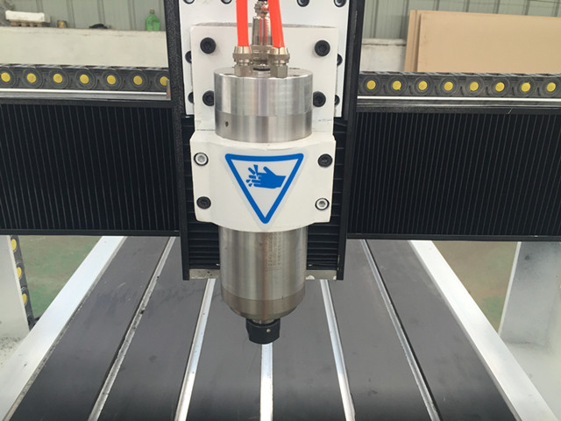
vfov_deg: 48.2
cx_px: 280
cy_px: 210
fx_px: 470
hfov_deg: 61.7
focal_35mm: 29
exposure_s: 1/120
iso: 50
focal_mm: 4.15
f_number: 2.2
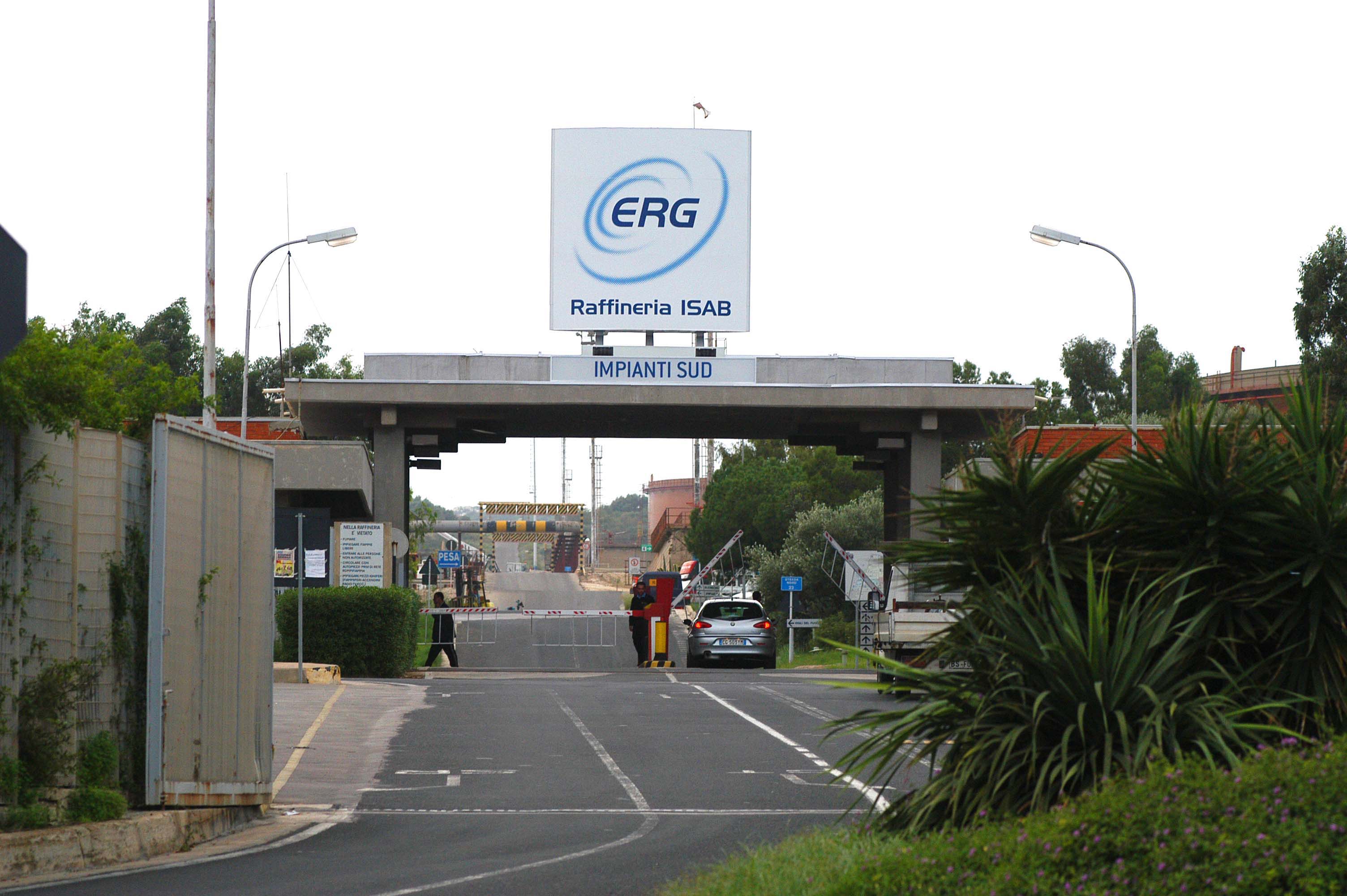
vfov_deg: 7.6
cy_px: 448
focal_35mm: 180
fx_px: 6729
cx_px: 674
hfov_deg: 11.4
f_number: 5
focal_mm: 120
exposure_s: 1/320
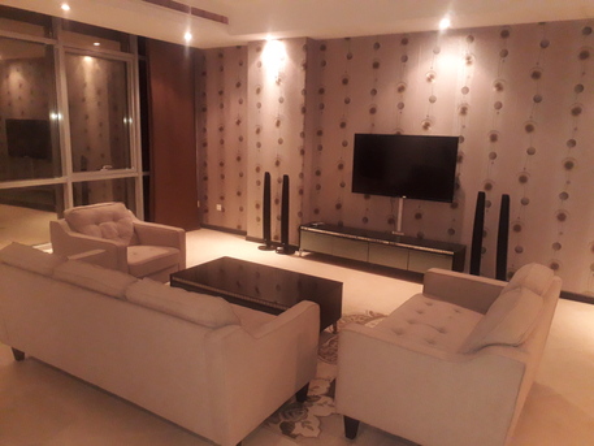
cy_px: 223
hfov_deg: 65.3
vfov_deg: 51.4
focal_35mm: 27
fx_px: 463
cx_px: 297
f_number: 1.9
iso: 320
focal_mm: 3.6
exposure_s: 1/25
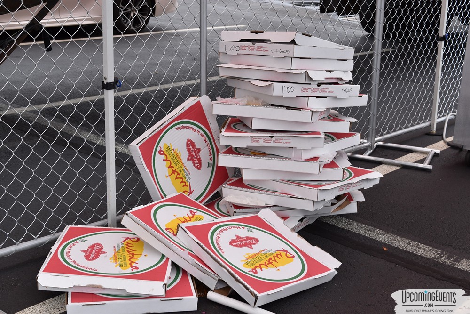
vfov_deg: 25.1
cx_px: 235
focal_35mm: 54
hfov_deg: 36.9
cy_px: 157
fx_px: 705
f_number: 8
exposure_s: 1/250
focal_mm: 36
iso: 400
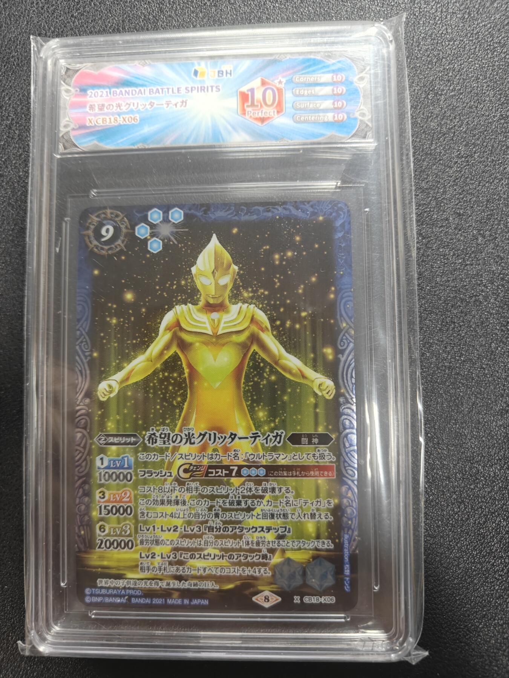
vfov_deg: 71.6
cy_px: 339
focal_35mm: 24
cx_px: 254
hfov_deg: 56.8
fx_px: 471
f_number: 1.8
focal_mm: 5.59
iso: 160
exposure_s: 1/50
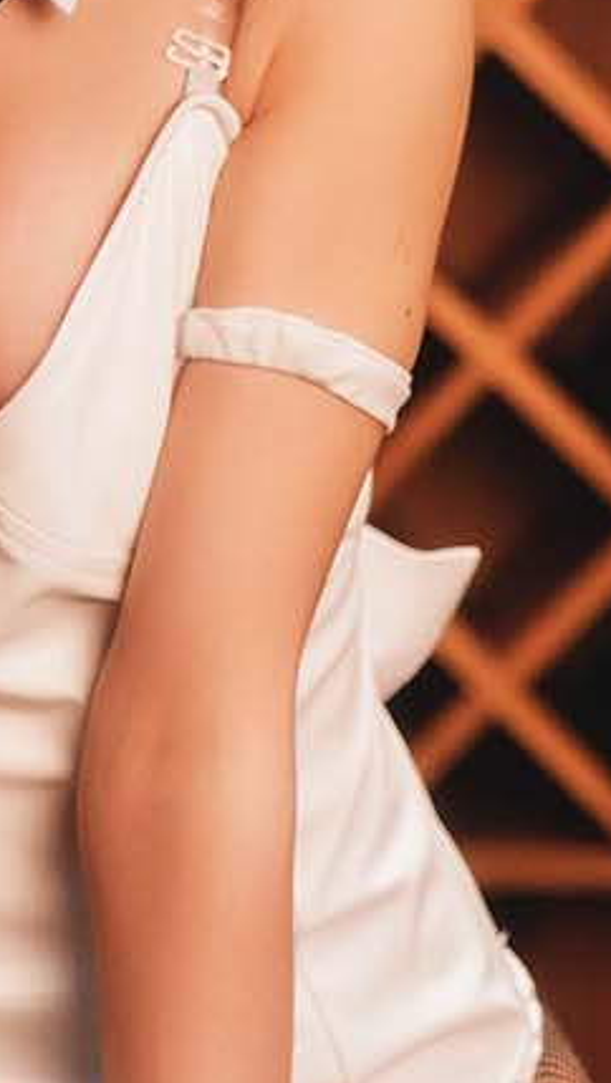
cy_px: 16
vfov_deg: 8.4
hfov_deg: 4.8
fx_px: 7357
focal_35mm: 256
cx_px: 121
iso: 1600
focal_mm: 70
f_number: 2.8
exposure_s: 1/125
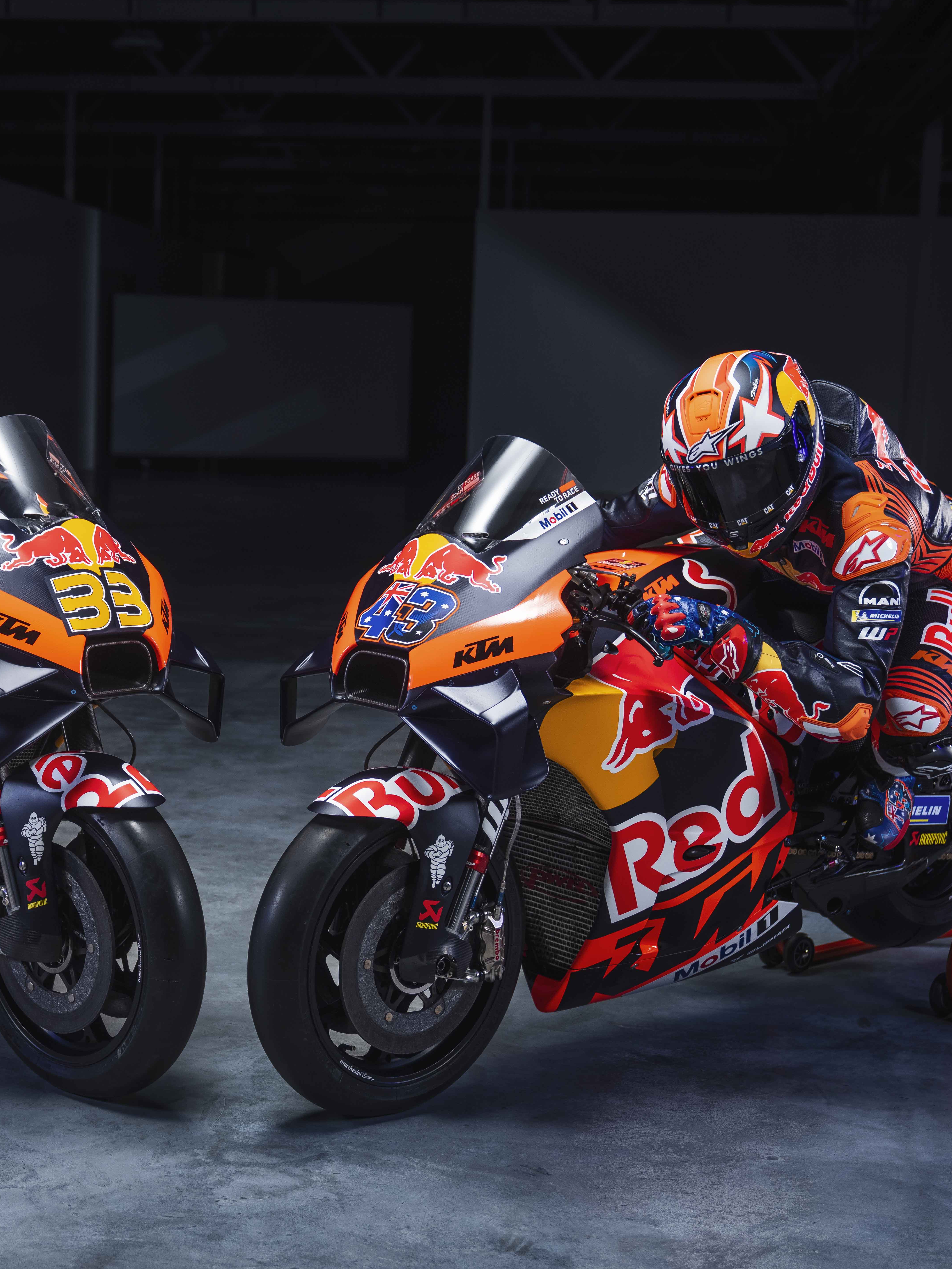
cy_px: 632
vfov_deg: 33.2
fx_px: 2127
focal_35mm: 58
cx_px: 281
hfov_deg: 25.0
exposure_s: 1/125
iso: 200
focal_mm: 40
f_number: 2.8
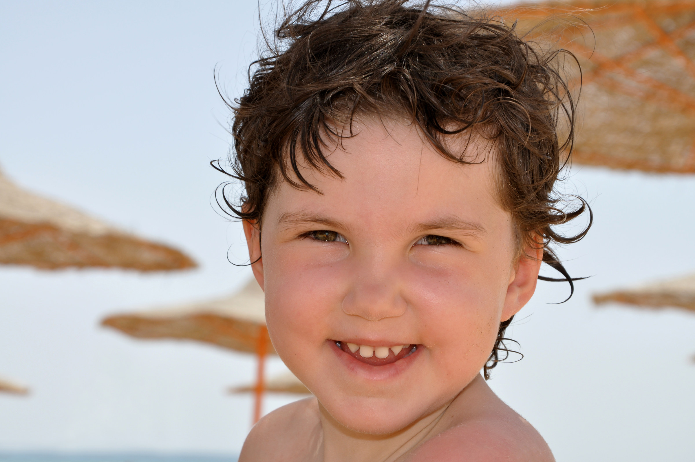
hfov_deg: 18.2
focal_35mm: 112
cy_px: 231
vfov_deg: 12.1
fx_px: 2169
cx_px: 348
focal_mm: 75
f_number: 13
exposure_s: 1/200
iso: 200
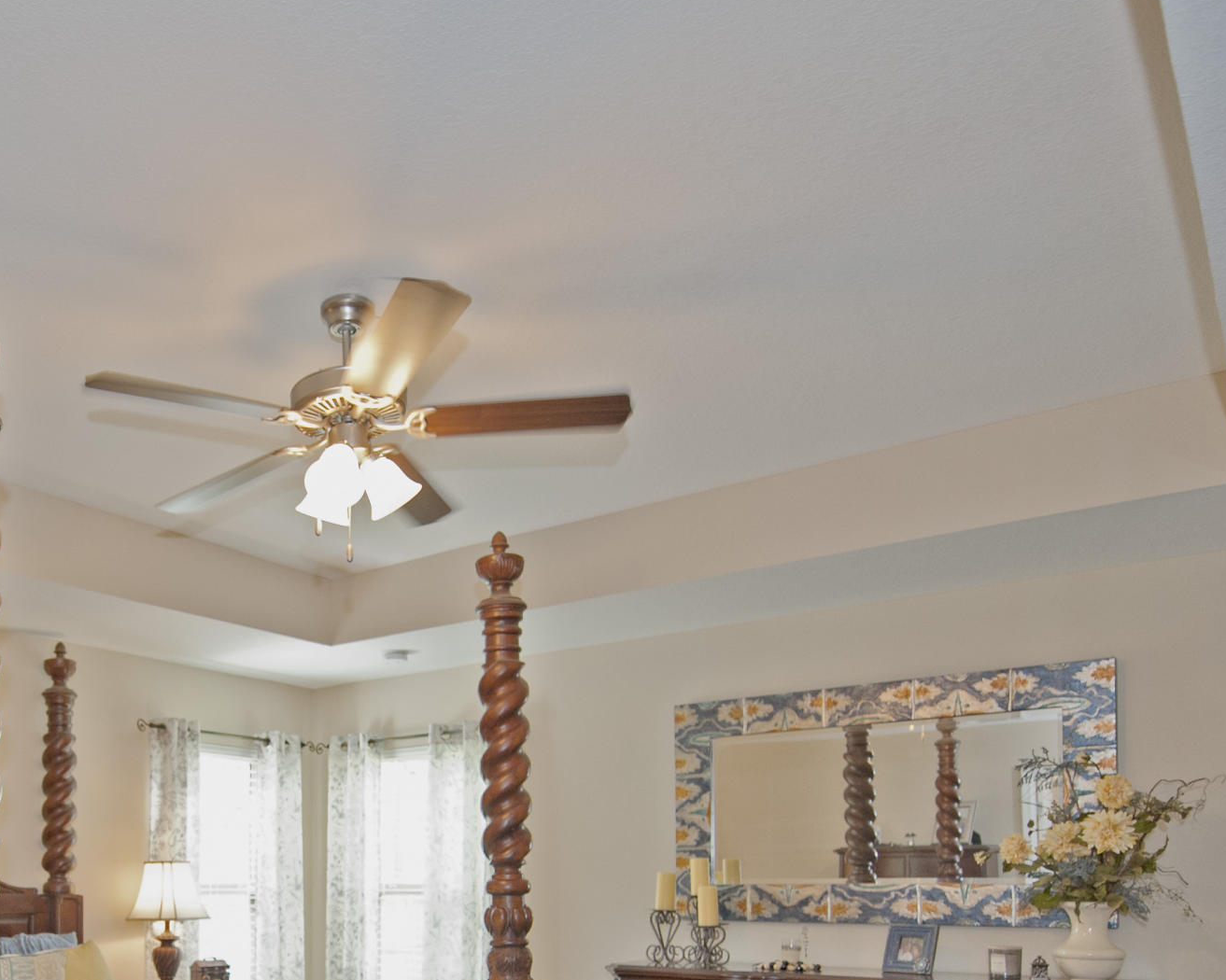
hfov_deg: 54.7
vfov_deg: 44.5
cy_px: 865
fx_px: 1088
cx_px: 247
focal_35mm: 30
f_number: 2.8
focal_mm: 14
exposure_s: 1/100
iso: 800
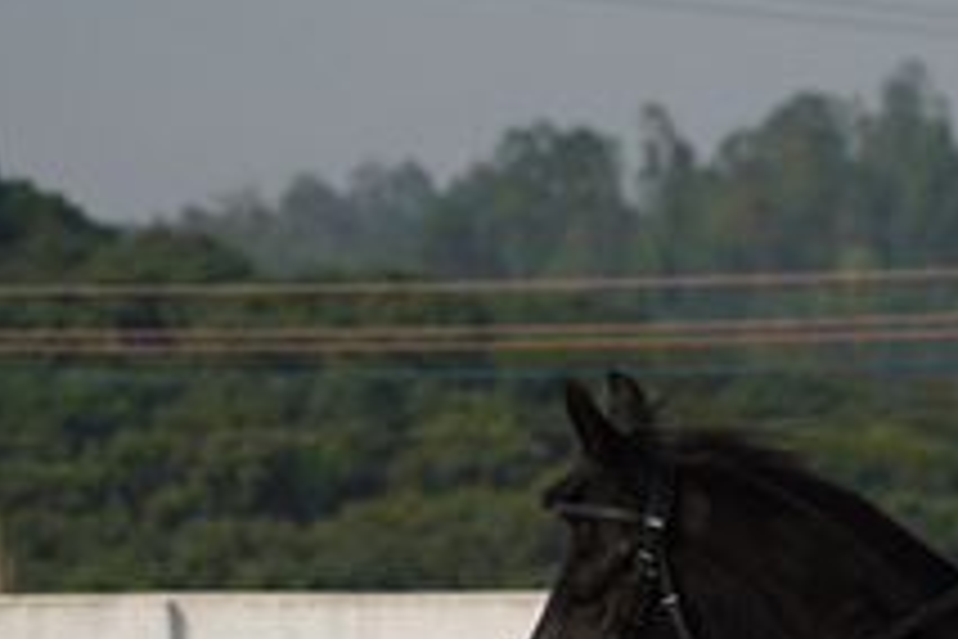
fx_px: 9180
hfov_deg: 6.0
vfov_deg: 4.0
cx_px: 989
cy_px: 490
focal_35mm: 345
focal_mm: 105
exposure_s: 1/1250
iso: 100
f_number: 4
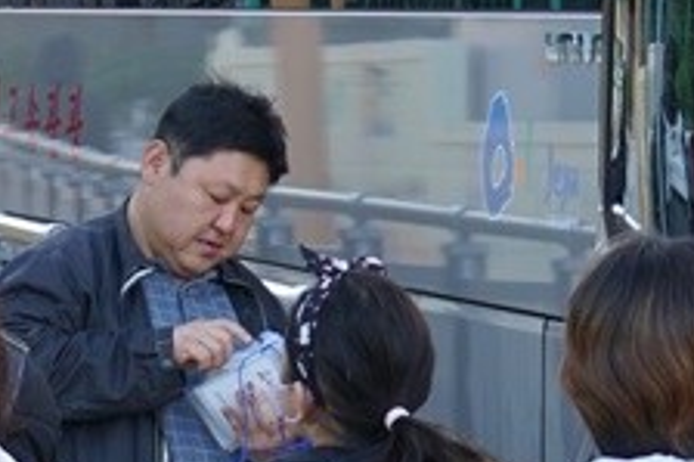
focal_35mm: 311
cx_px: 19
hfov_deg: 6.6
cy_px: 606
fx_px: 5991
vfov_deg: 4.4
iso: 250
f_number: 4.5
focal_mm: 39
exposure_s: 1/160
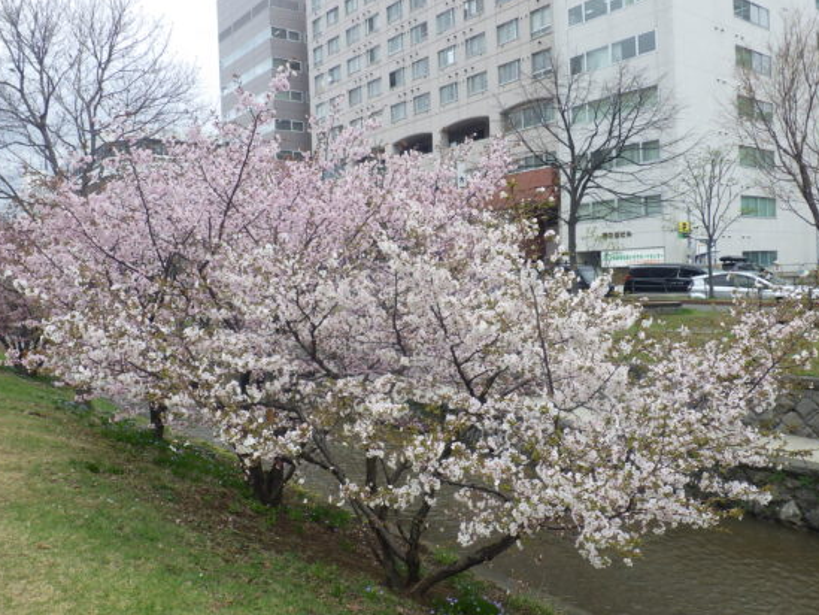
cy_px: 314
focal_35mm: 29
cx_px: 405
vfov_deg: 48.2
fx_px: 686
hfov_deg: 61.6
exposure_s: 1/200
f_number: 4.2
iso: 125
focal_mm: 5
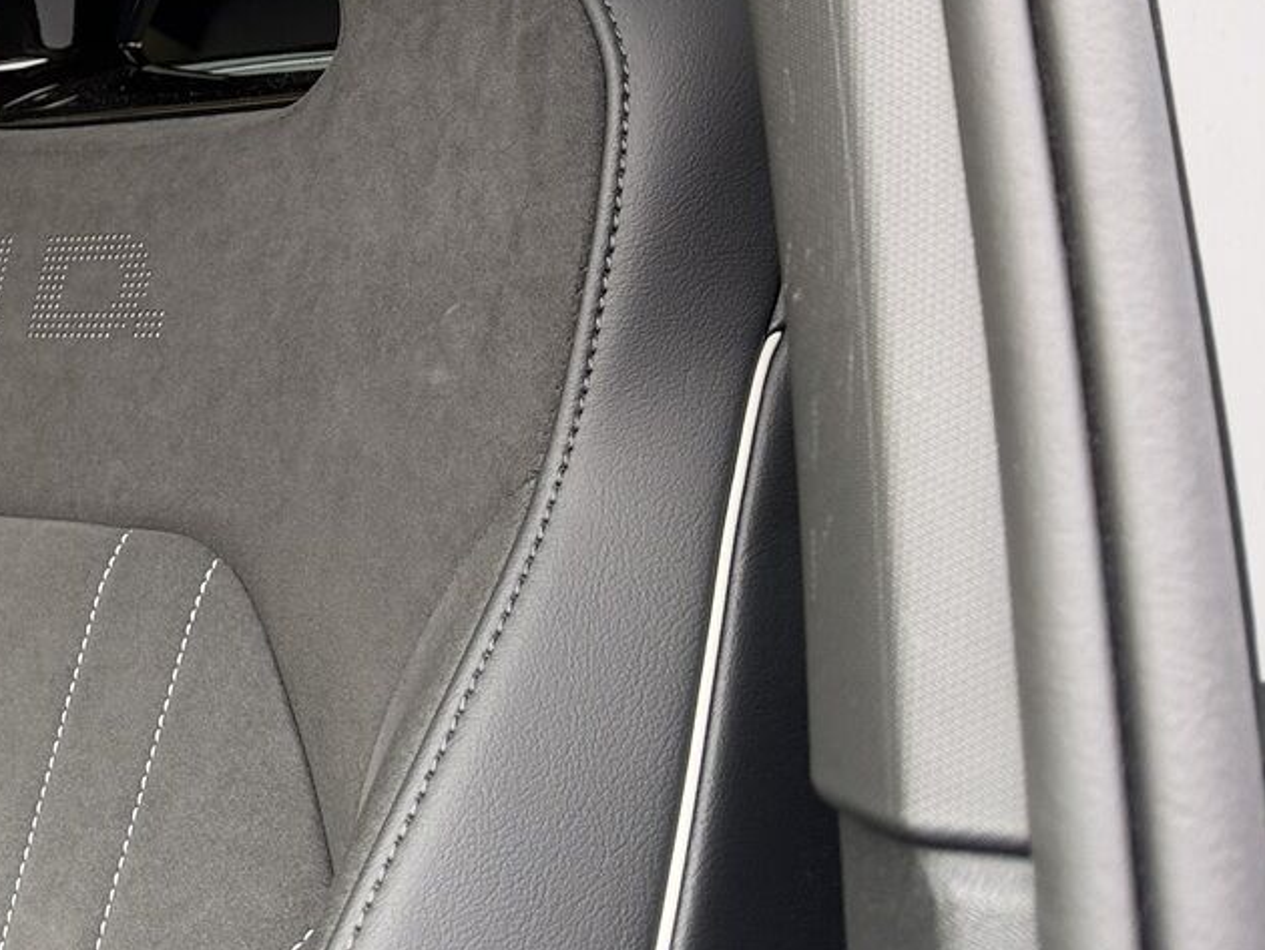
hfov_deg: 26.1
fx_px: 2376
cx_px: -306
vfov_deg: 21.7
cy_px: -24
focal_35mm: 65
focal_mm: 6.76
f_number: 1.78
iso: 100
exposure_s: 1/121
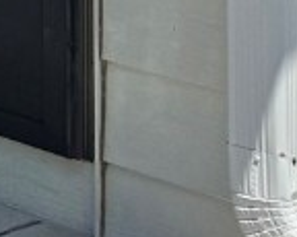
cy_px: -480
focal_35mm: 167
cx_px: -722
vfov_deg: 7.9
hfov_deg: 8.6
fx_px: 1467
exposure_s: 1/9009
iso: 80
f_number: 1.78
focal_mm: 6.76
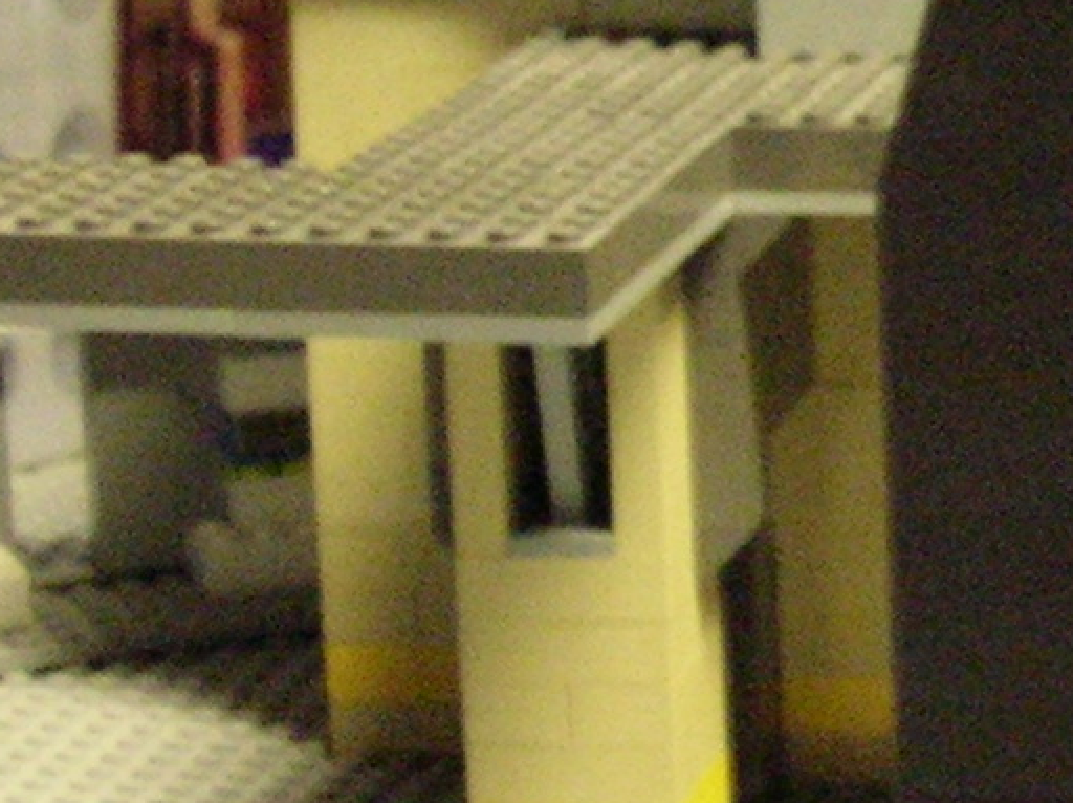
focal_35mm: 161
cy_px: 157
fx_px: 4986
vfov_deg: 9.2
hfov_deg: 11.5
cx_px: 1821
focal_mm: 6
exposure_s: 1/2.8
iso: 300
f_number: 2.7
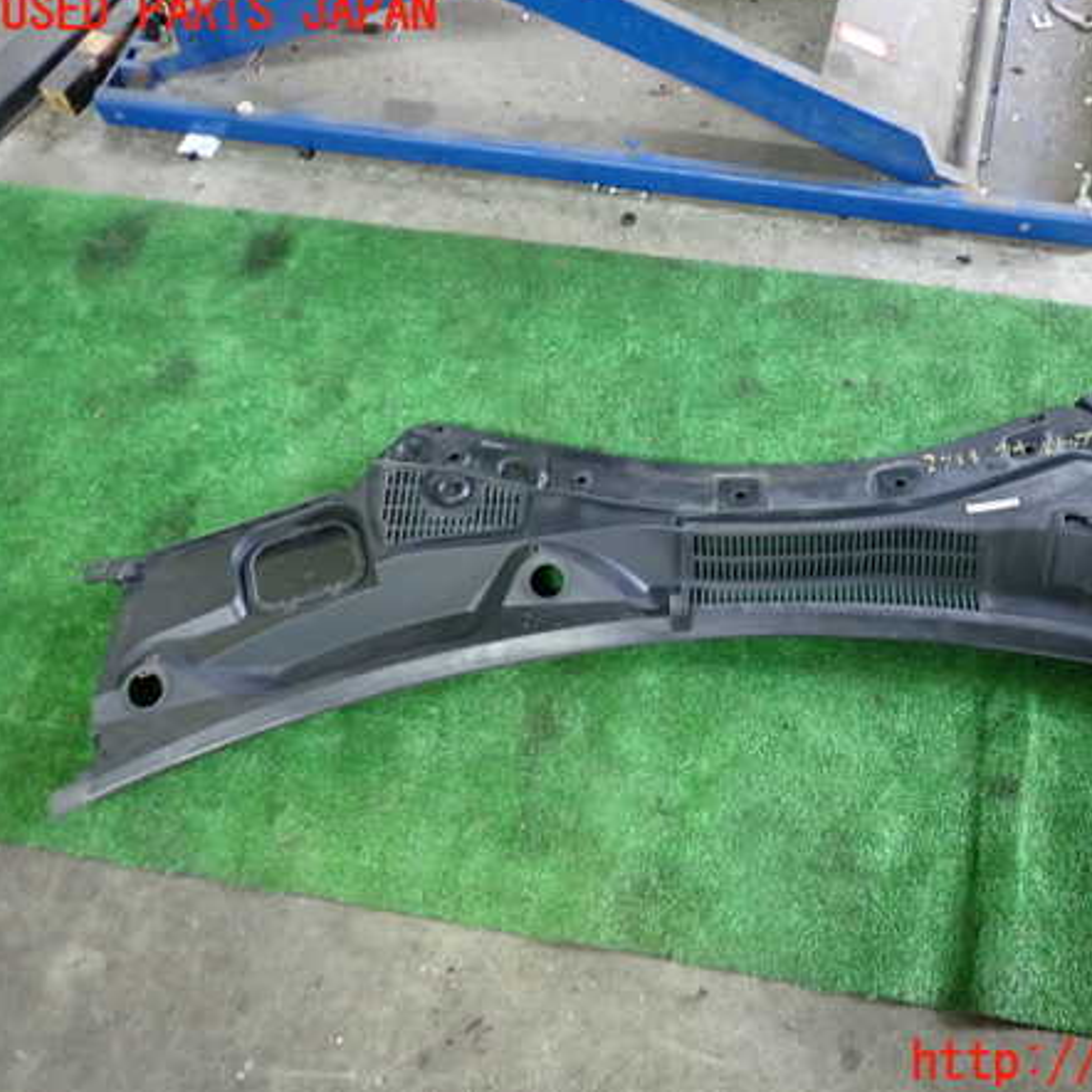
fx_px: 1285
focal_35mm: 36
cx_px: 729
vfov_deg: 46.0
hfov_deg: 45.3
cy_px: 539
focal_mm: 5.4
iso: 400
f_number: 2.3
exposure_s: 1/30
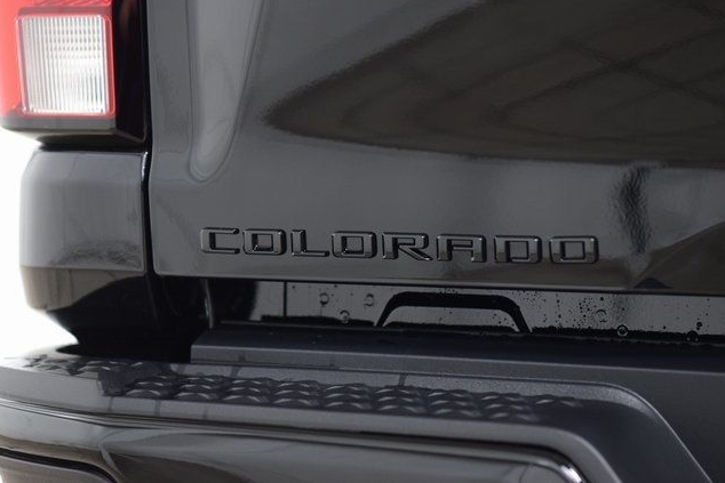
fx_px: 2135
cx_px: 362
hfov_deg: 19.3
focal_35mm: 106
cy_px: 240
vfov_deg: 12.9
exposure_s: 1/30
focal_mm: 70
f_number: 3.5
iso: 1600
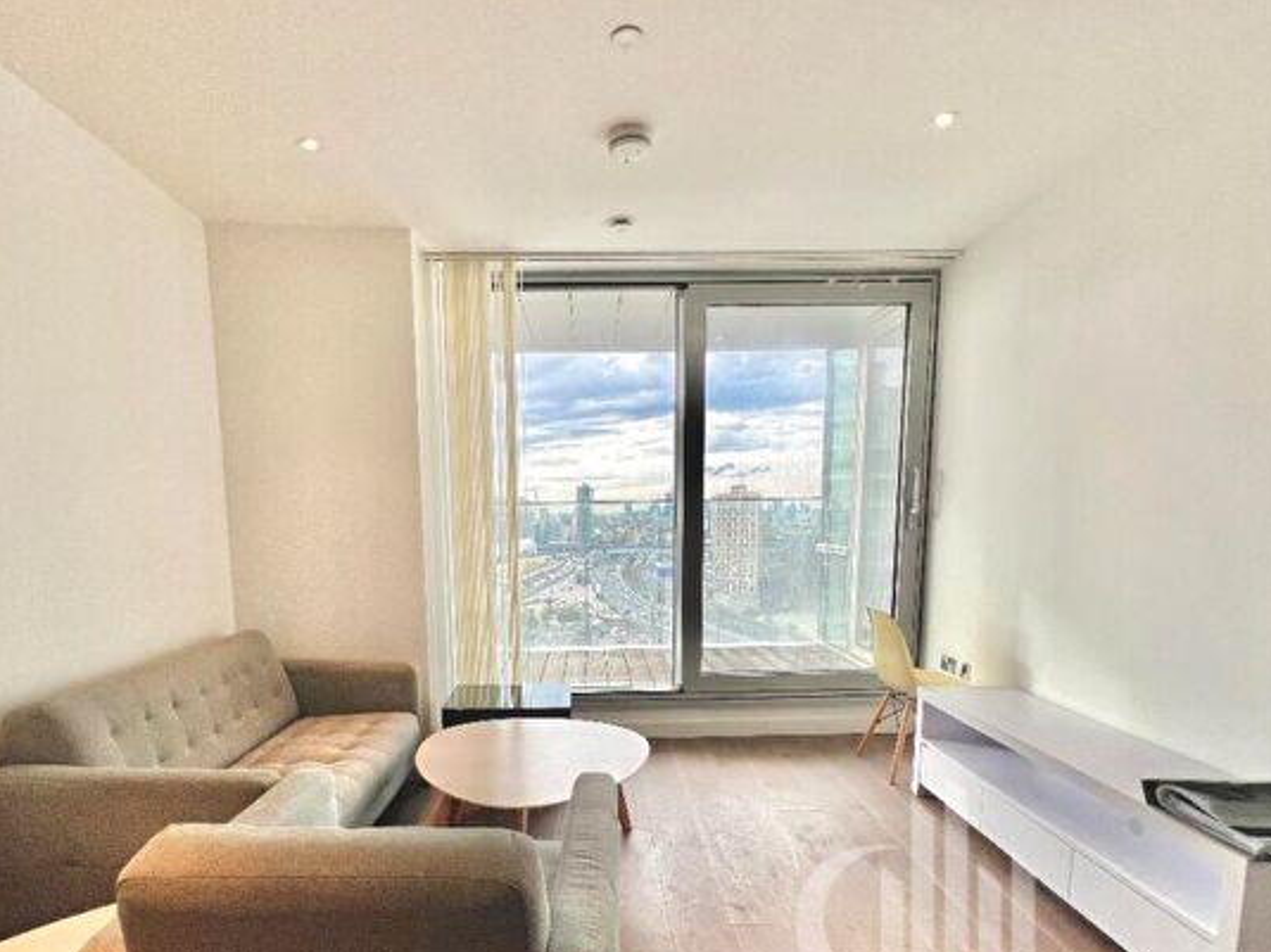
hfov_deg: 90.6
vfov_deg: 73.3
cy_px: 602
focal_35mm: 17
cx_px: 558
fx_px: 624
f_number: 1.8
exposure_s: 1/144
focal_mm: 1.57
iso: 32
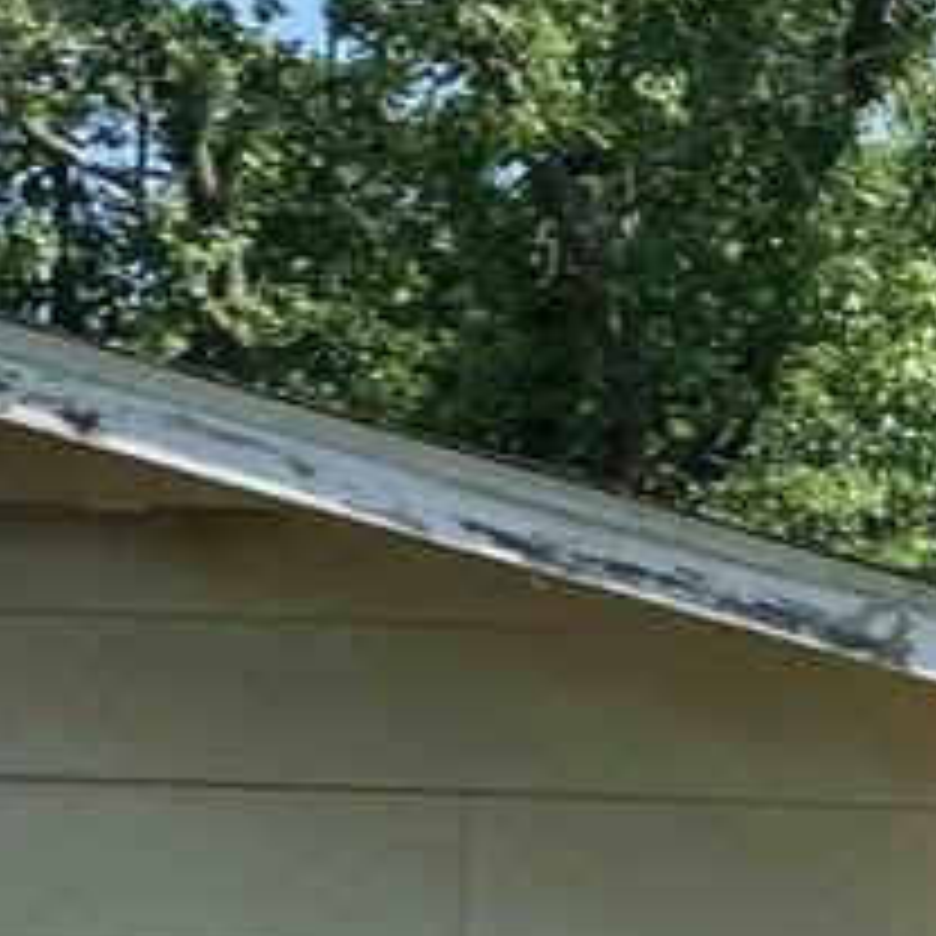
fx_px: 4864
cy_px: 904
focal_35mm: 159
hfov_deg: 10.3
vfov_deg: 10.9
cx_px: 1755
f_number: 1.8
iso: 25
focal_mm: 4.25
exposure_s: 1/911
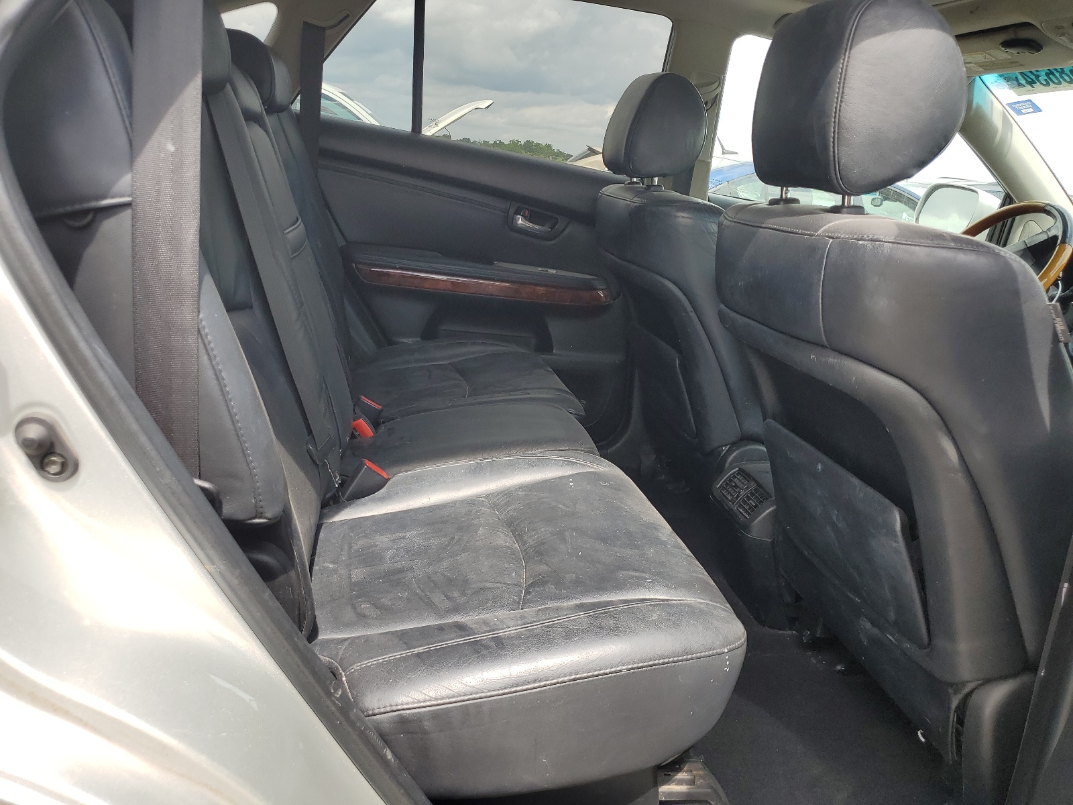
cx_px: 536
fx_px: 806
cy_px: 402
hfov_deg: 67.3
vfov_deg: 53.1
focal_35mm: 26
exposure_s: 1/667
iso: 50
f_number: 1.5
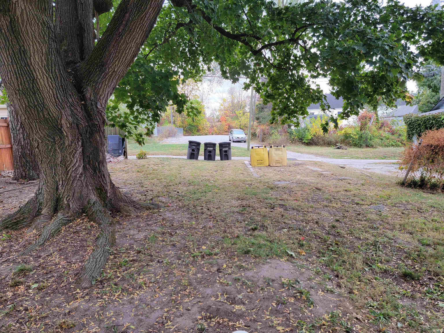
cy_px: 166
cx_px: 222
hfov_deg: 71.6
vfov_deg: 56.8
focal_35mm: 24
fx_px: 308
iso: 32
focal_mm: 6.7
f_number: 1.8
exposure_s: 1/120
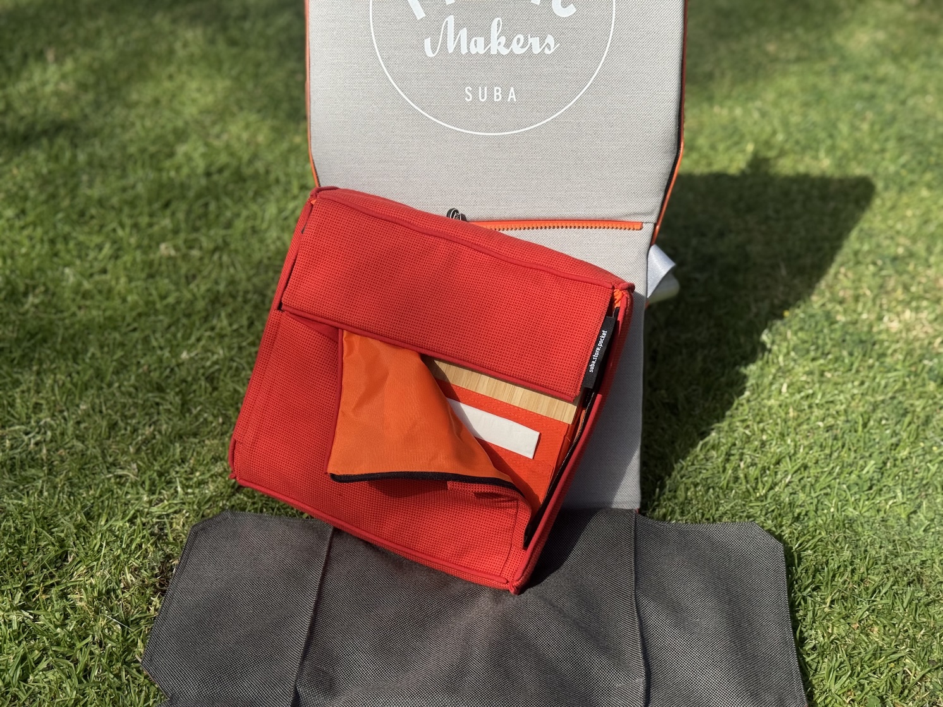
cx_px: 472
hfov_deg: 39.7
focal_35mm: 48
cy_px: 354
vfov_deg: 30.3
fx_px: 1308
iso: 64
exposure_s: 1/12500
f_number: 1.78
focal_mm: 6.76
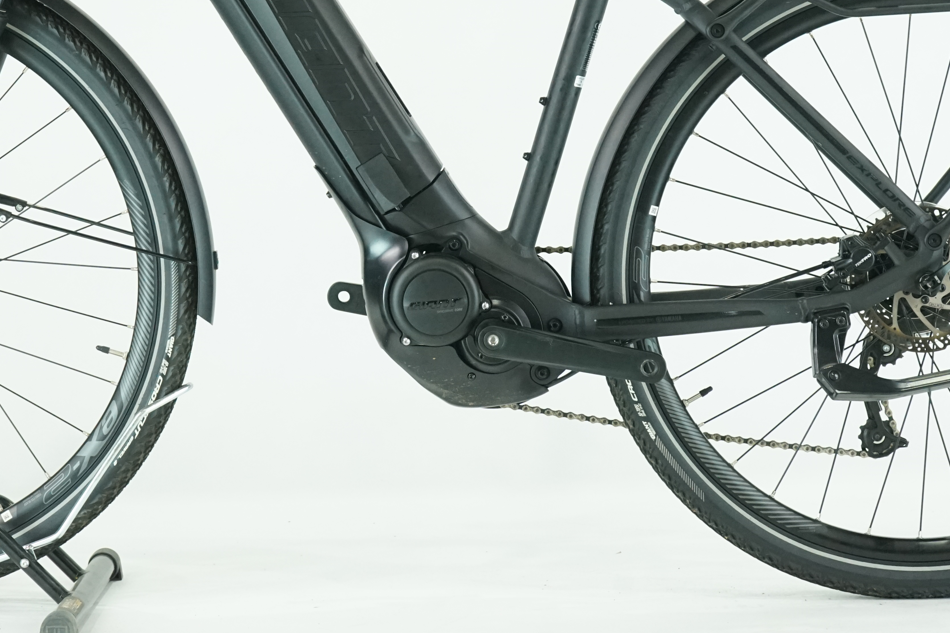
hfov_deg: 18.6
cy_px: 82
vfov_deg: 12.4
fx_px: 2903
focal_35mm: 110
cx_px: 398
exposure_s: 1/200
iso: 3200
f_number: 7.1
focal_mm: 61
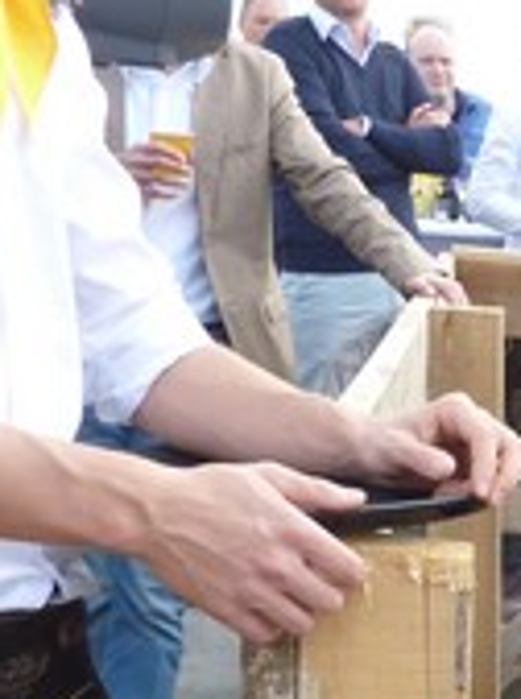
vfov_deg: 21.4
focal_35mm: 89
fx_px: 1793
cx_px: 881
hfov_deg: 14.8
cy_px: 670
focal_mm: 4.1
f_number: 4
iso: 80
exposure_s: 1/100
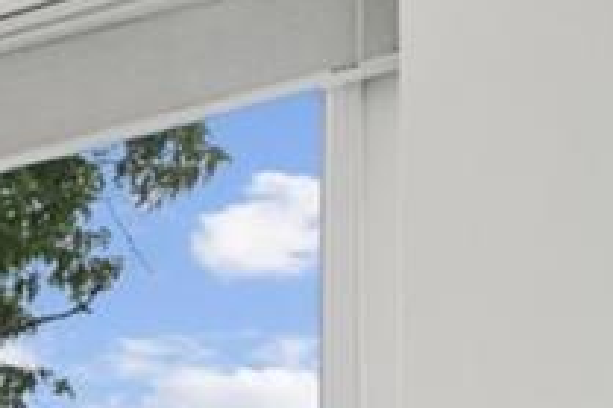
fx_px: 2022
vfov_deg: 9.7
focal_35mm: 119
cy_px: 1083
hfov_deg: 10.0
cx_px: -1437
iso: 100
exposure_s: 1/25
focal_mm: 15.5
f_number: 9
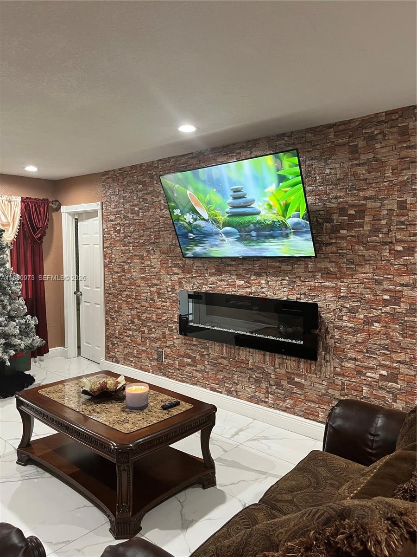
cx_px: 208
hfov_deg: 53.1
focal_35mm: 26
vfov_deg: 67.3
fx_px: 418
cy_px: 278
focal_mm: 5.1
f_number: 1.6
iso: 160
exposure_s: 1/60
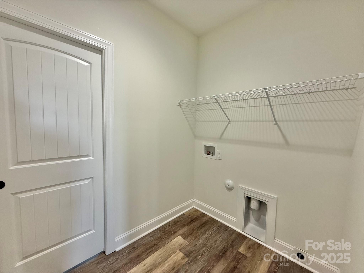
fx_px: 147
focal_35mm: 14
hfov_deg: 102.1
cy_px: 136
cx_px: 182
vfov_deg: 85.7
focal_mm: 2.22
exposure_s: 1/120
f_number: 2.2
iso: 250
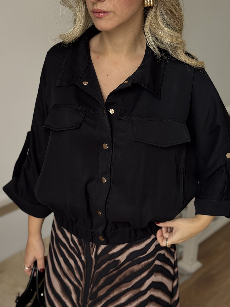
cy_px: 154
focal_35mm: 48
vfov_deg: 39.7
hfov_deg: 30.3
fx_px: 425
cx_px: 115
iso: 50
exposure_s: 1/121
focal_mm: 6.76
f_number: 1.78
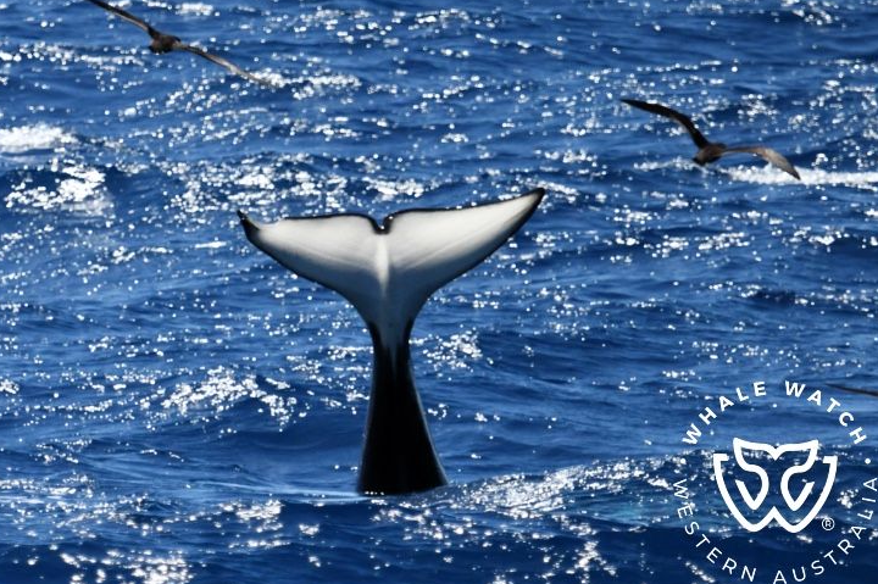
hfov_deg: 3.1
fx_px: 16256
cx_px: 396
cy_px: 263
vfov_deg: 2.1
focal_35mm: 667
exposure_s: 1/8000
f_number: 6.3
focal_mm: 600
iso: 1100
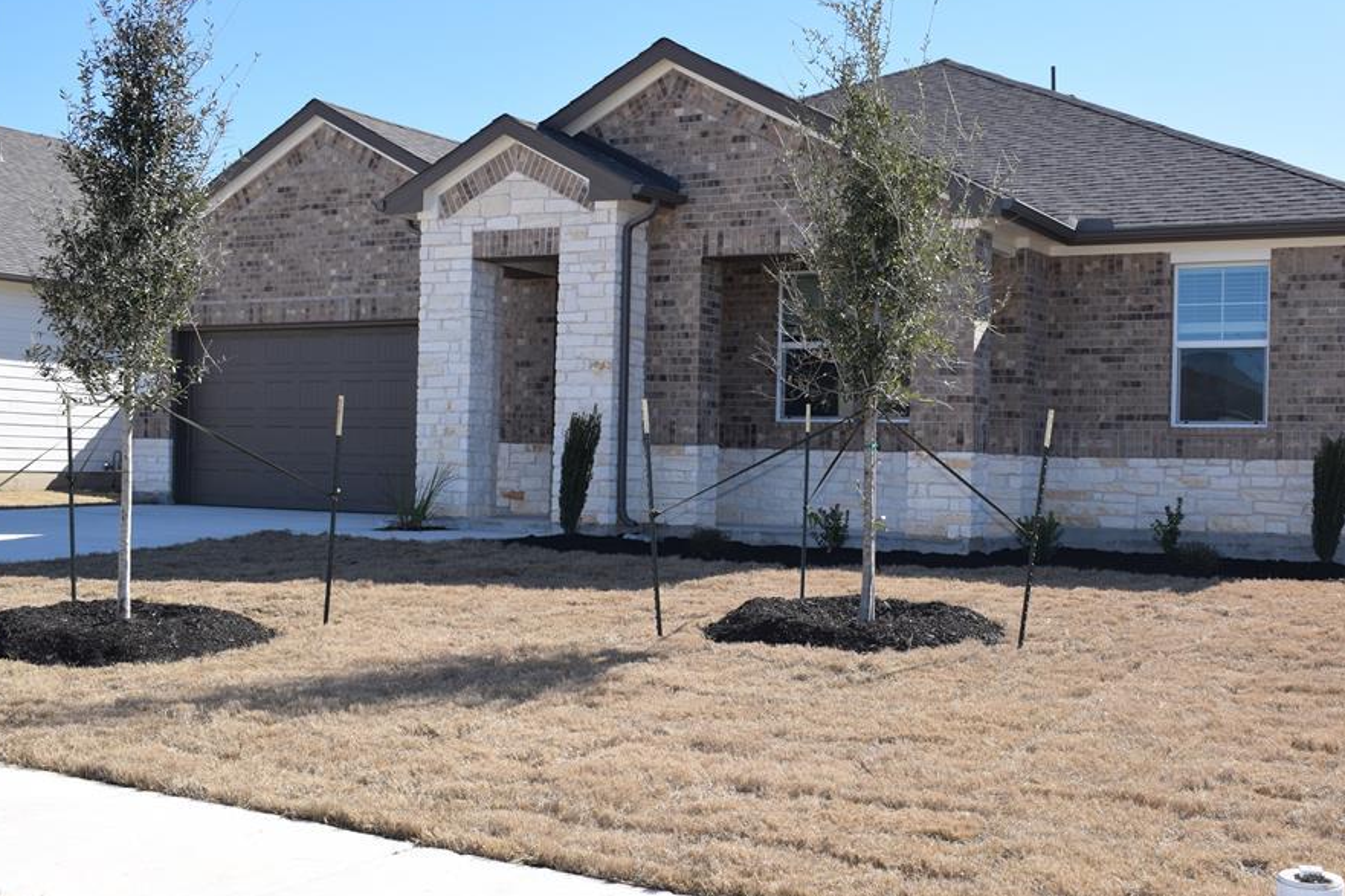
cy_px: 450
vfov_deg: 30.8
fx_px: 1628
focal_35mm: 44
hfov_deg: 44.8
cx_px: 763
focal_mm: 25
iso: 200
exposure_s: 1/320
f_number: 9
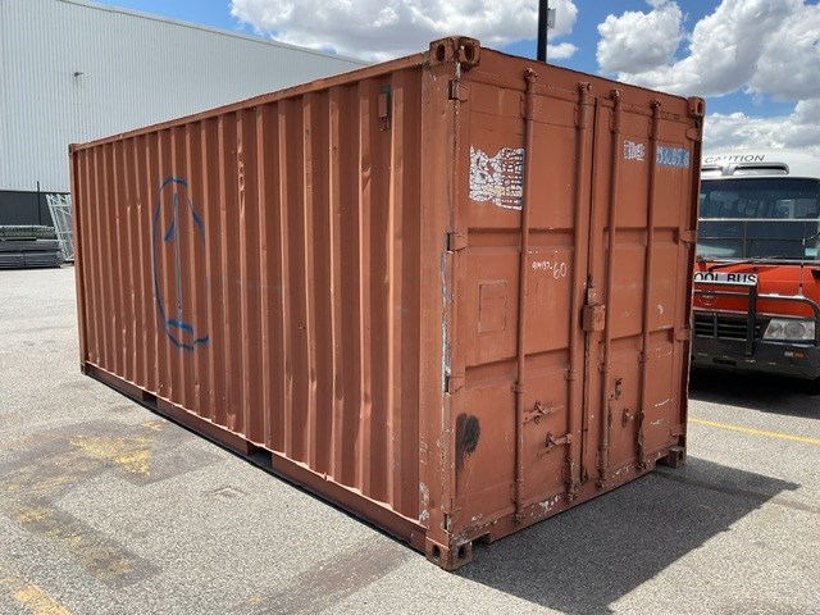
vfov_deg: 48.2
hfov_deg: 61.7
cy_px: 308
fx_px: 687
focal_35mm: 29
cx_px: 410
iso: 16
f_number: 1.8
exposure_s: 1/869
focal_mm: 3
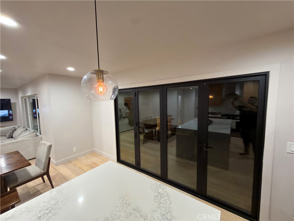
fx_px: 119
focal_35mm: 14
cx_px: 147
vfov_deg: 85.7
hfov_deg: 102.1
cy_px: 110
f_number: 2.2
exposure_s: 1/30
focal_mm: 2.22
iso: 200
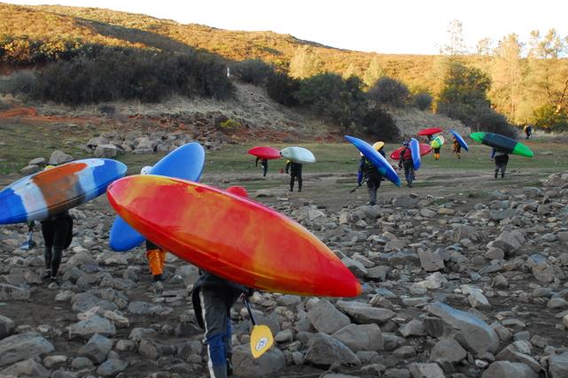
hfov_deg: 43.6
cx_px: 255
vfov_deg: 29.8
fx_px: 710
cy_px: 185
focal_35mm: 45
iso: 320
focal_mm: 24
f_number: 4
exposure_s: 1/160
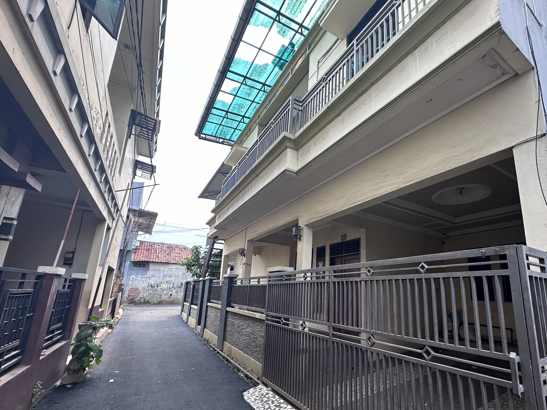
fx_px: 269
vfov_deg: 74.3
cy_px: 234
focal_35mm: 17
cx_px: 320
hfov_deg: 90.2
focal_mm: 2.22
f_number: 2.2
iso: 40
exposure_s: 1/162
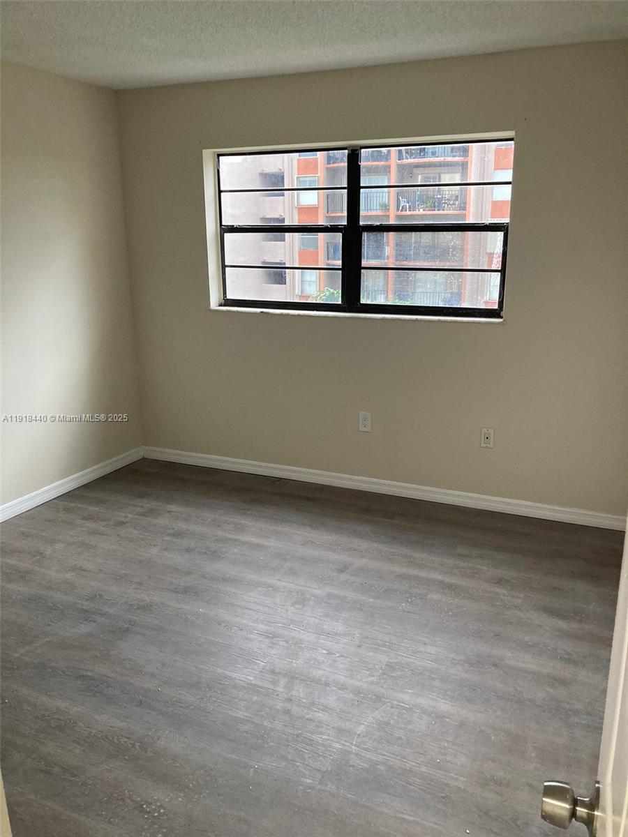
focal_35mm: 28
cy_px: 418
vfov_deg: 63.4
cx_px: 314
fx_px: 677
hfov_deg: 49.7
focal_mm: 3.99
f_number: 1.8
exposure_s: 1/60
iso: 160
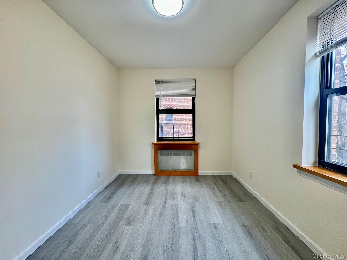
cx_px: 174
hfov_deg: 102.1
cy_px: 130
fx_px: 140
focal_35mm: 14
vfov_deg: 85.7
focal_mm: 2.22
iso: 160
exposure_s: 1/120
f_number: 2.2
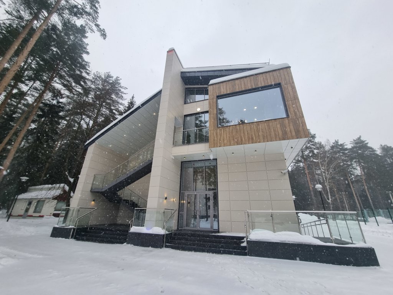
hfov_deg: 106.2
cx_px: 196
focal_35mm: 13
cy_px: 148
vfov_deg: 89.9
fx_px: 148
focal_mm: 2.2
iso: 50
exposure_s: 1/251
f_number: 2.2
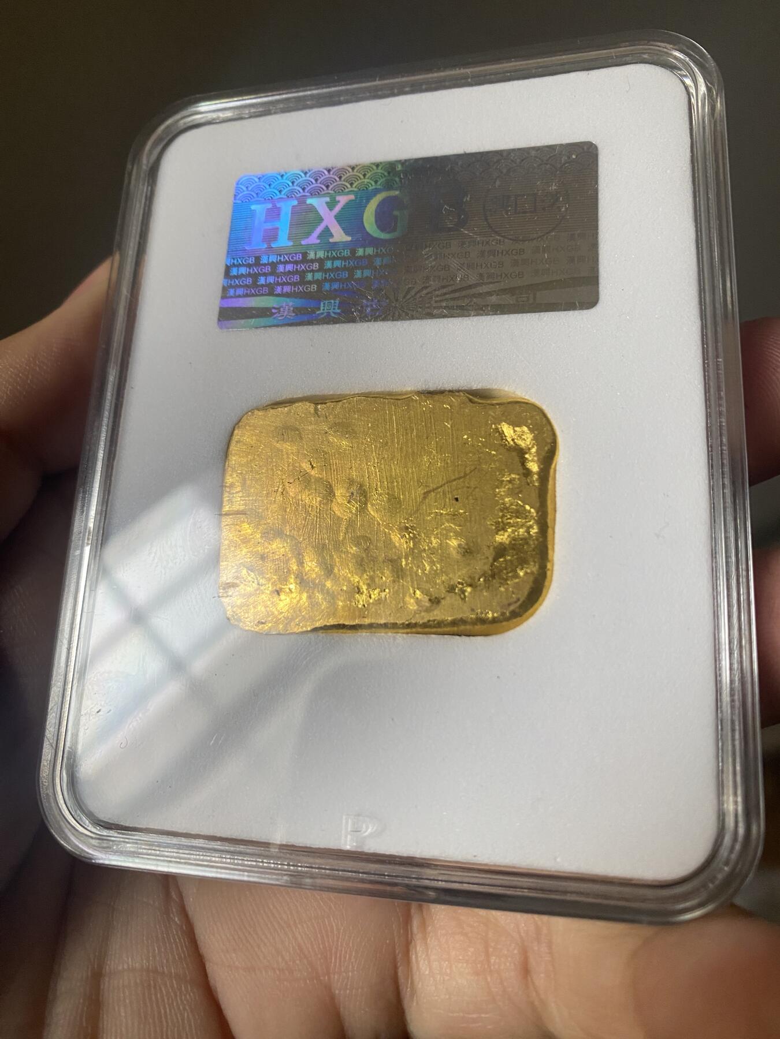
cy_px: 520
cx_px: 390
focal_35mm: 26
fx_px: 781
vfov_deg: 67.3
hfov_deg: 53.1
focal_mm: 4.25
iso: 125
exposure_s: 1/99
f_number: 1.8
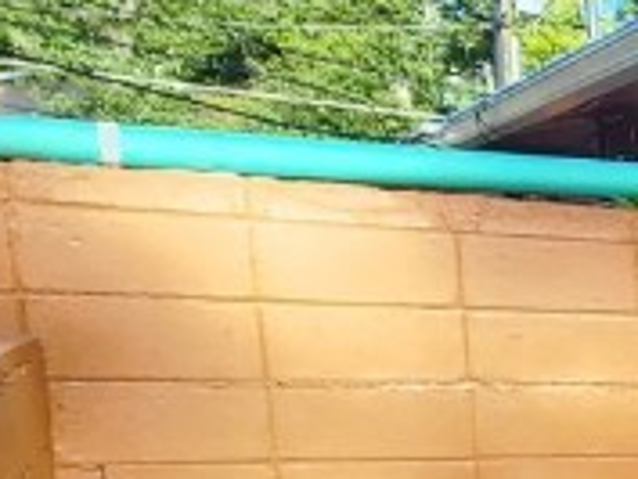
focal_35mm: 75
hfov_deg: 13.0
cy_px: 576
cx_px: 1734
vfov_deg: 18.6
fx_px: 1383
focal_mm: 2.2
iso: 64
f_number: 2.2
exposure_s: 1/120
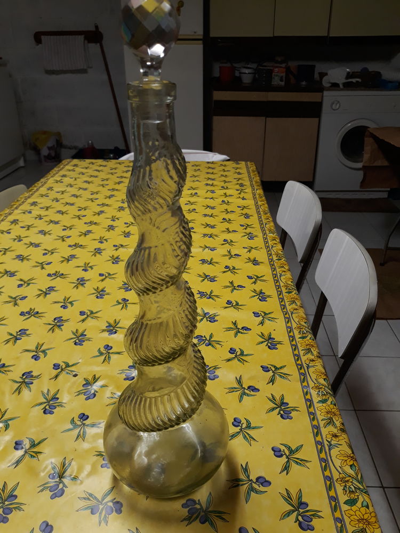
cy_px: 266
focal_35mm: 27
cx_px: 200
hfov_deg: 51.4
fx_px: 416
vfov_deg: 65.3
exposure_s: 1/50
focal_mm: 3.71
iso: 100
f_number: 1.7
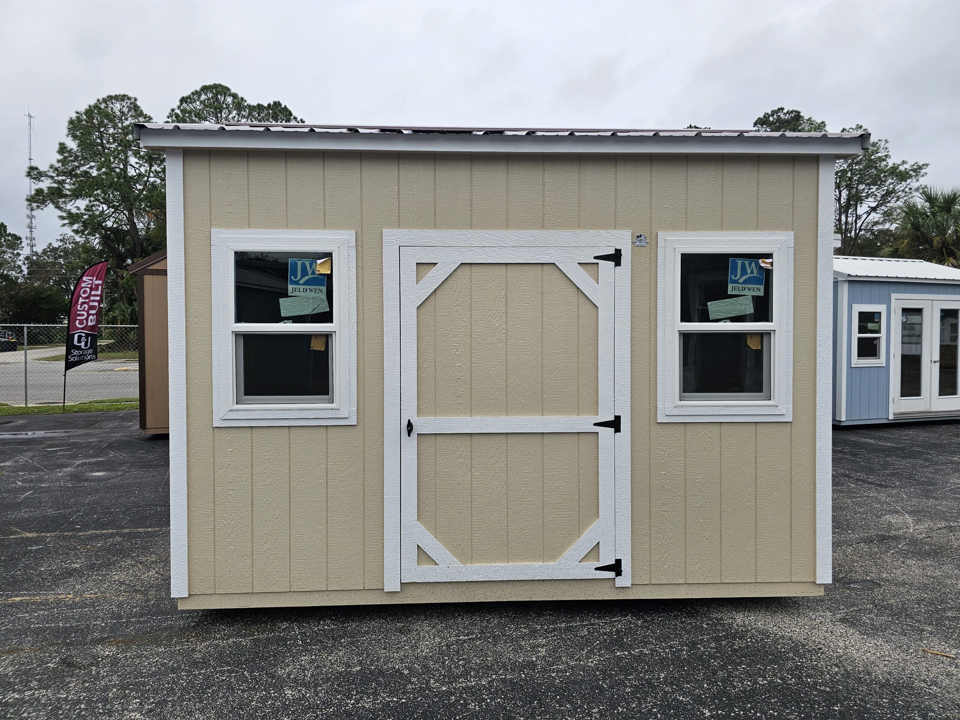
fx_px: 638
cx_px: 480
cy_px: 360
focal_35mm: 23
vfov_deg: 58.9
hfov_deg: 73.9
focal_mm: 6.3
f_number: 1.7
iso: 12
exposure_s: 1/590
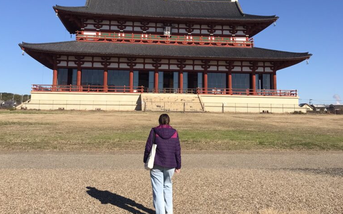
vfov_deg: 31.7
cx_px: 171
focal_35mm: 40
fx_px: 374
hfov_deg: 49.3
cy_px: 70
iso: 20
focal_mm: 3.99
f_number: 1.8
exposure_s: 1/2740
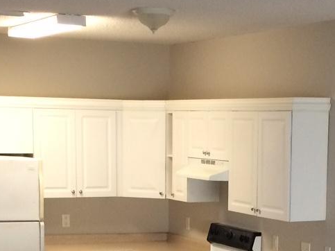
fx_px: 948
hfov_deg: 20.0
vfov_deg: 14.5
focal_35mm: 98
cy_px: 310
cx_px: 225
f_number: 2.2
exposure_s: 1/30
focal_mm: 4.15
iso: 100
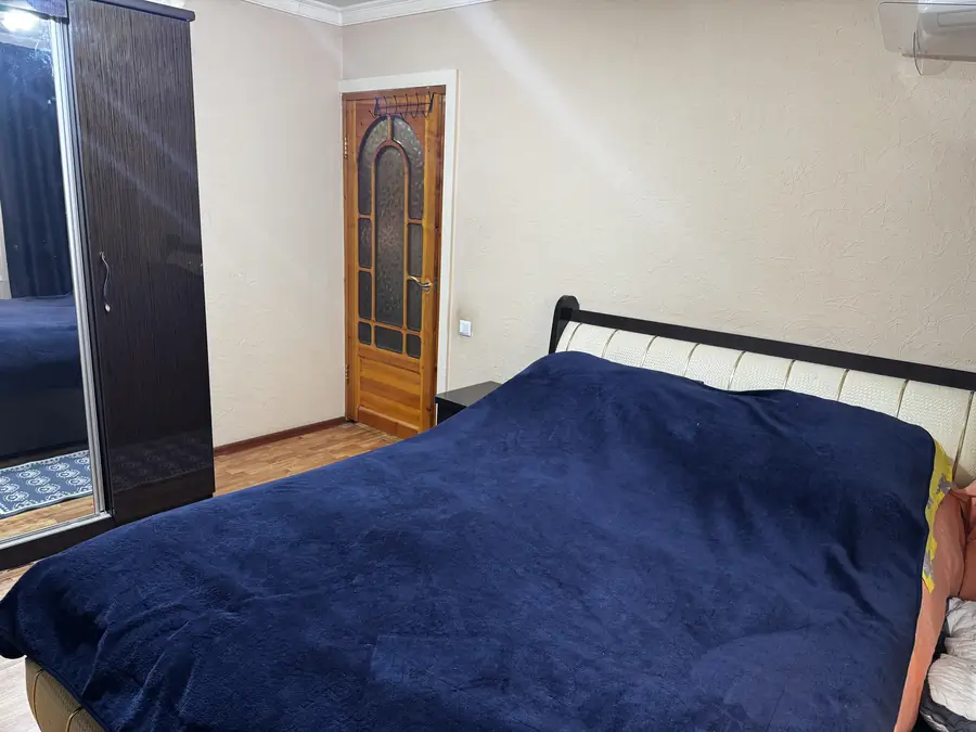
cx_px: 488
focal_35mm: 24
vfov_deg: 56.8
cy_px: 366
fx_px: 677
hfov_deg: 71.6
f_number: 1.78
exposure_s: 1/65
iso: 200
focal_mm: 6.76
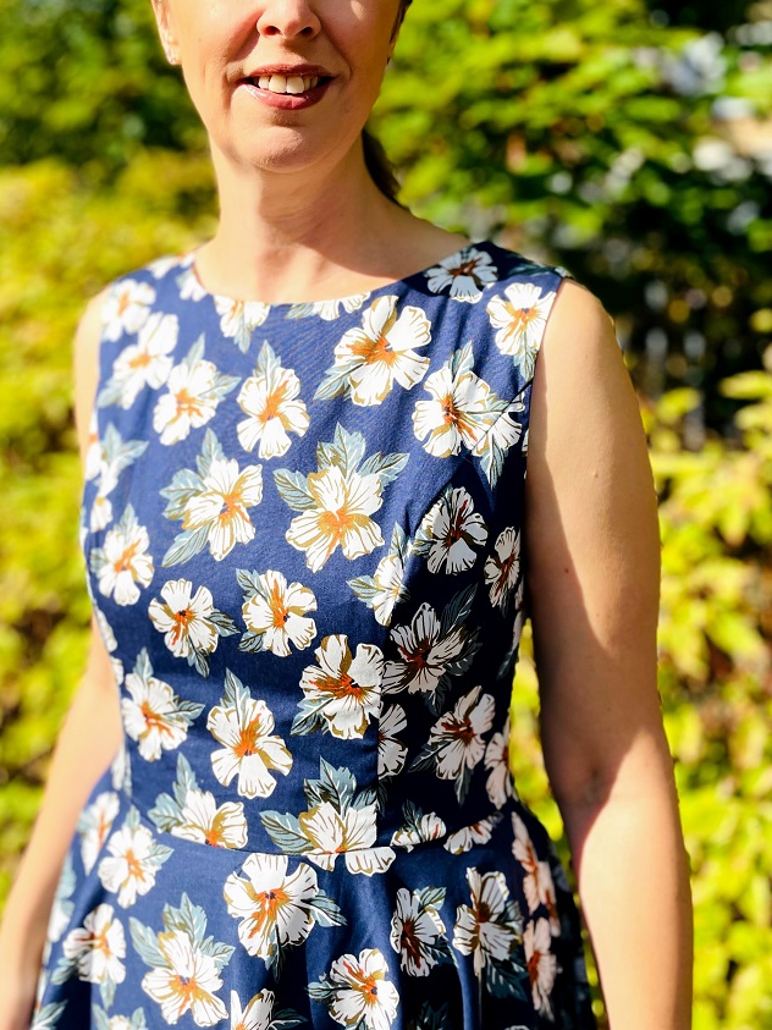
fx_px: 1101
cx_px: 283
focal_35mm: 37
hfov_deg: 38.4
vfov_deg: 49.9
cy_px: 415
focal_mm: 4.2
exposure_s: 1/2817
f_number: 1.6
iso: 32
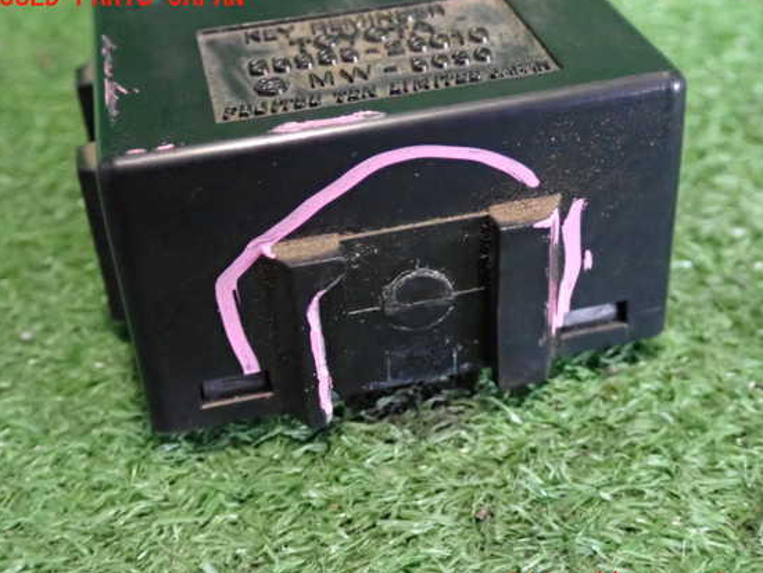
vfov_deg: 30.3
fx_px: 1058
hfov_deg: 39.6
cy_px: 291
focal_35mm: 48
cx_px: 408
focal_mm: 7.84
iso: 3200
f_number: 2.9
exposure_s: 1/40
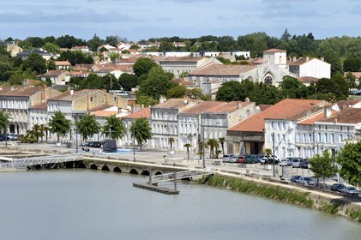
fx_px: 2004
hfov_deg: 10.3
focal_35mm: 200
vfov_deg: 6.9
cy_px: 120
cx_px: 180
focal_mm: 200
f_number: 13
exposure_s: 1/250
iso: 200
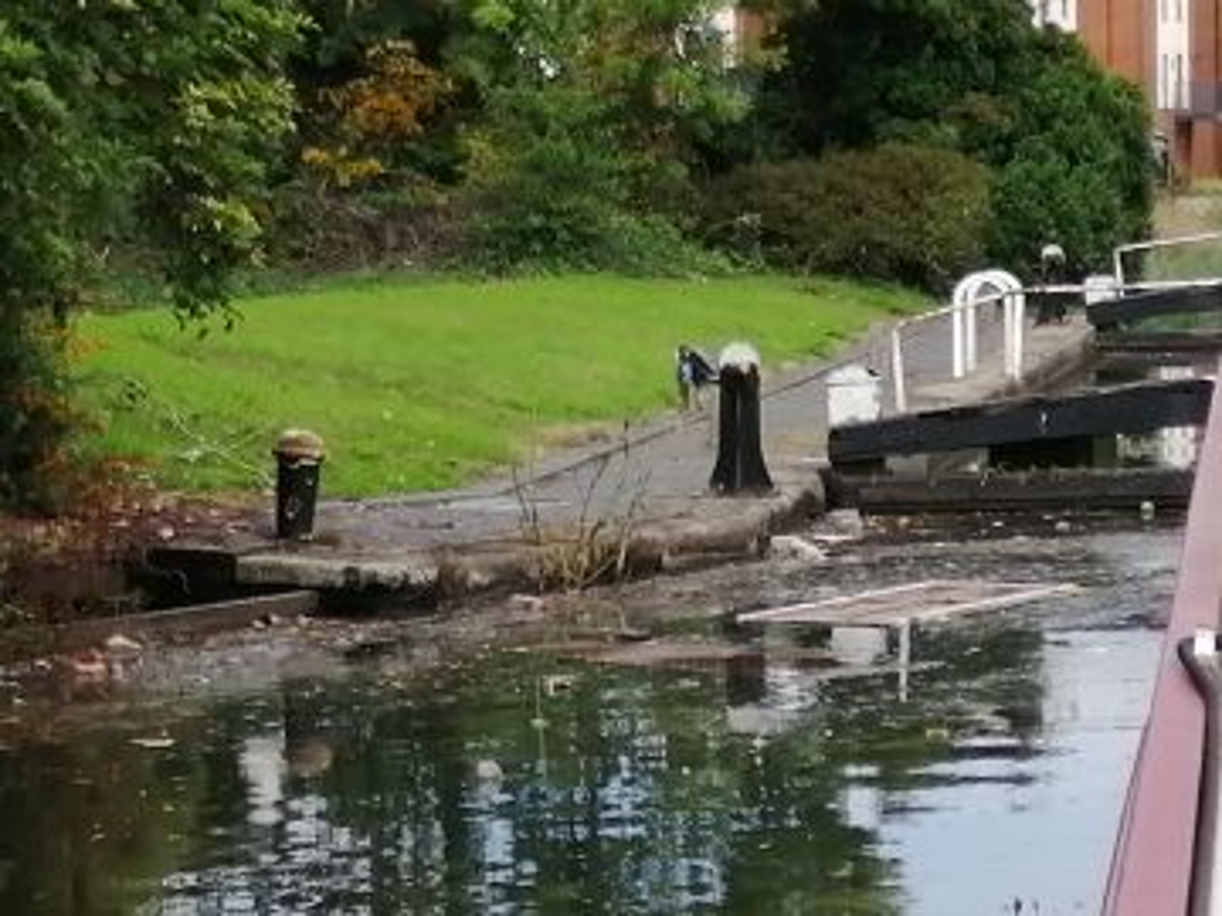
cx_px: 611
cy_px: 458
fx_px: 3671
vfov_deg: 14.2
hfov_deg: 18.9
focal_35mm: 104
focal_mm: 3.6
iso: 50
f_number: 1.8
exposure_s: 1/1538
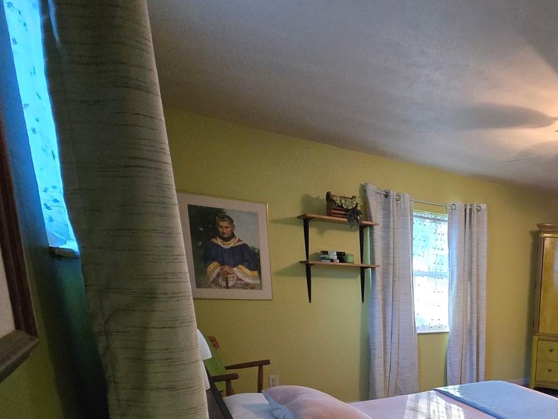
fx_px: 387
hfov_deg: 61.0
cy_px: 380
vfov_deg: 50.2
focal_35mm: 24
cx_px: 498
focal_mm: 2.2
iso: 800
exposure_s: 1/60
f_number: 2.2
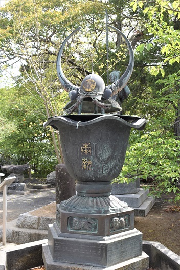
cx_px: 90
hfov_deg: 31.9
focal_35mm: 42
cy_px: 135
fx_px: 315
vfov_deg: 46.4
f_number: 8
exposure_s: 1/250
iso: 220
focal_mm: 28
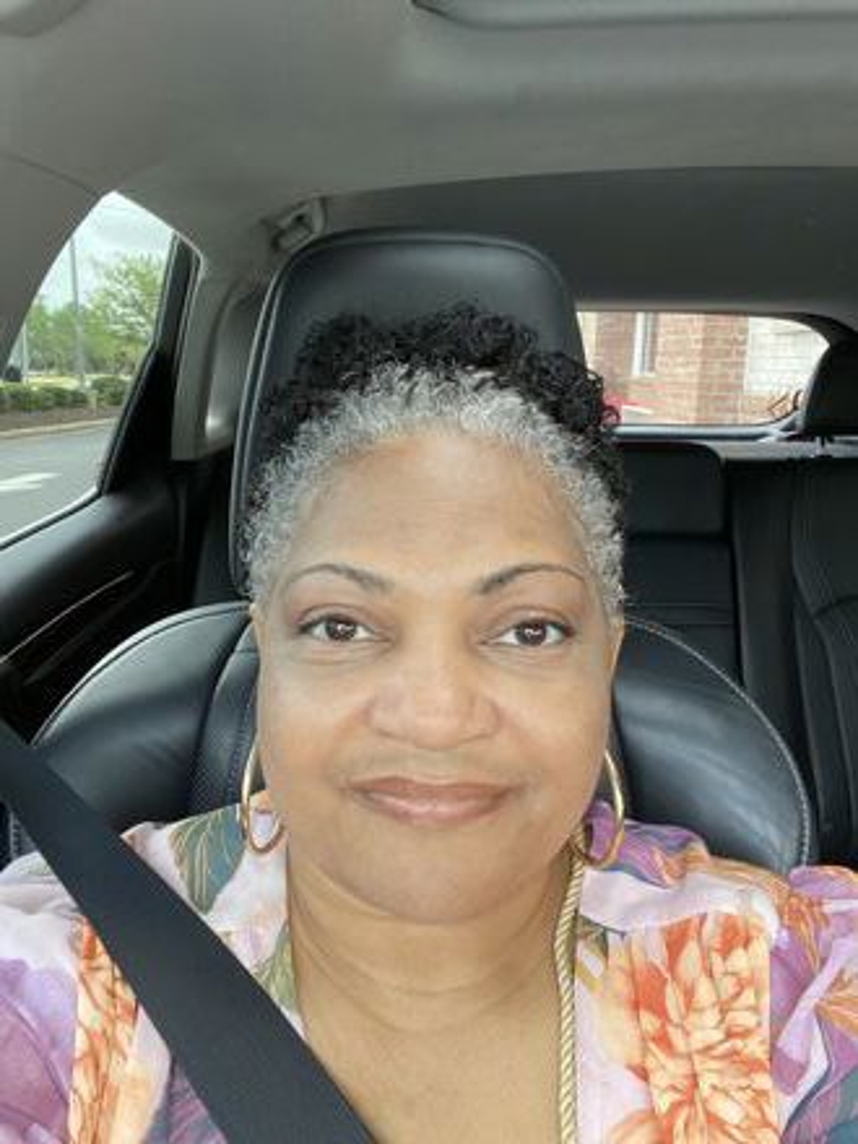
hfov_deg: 46.8
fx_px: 991
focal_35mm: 30
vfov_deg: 60.0
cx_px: 429
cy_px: 572
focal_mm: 2.71
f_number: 2.2
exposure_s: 1/60
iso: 125
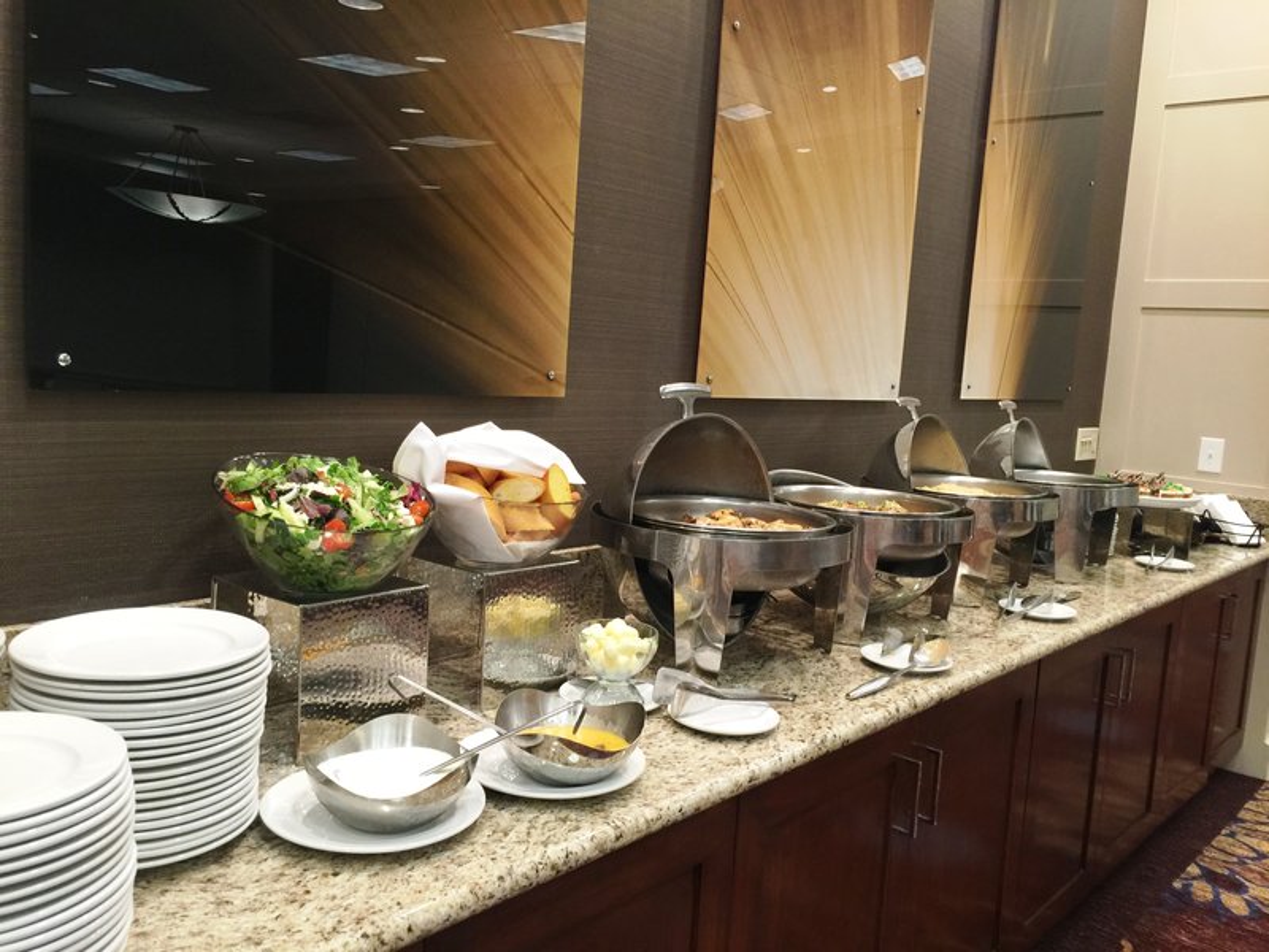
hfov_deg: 61.7
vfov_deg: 48.2
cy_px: 476
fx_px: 1063
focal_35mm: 29
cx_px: 634
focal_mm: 4.15
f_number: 2.2
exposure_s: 1/15
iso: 64
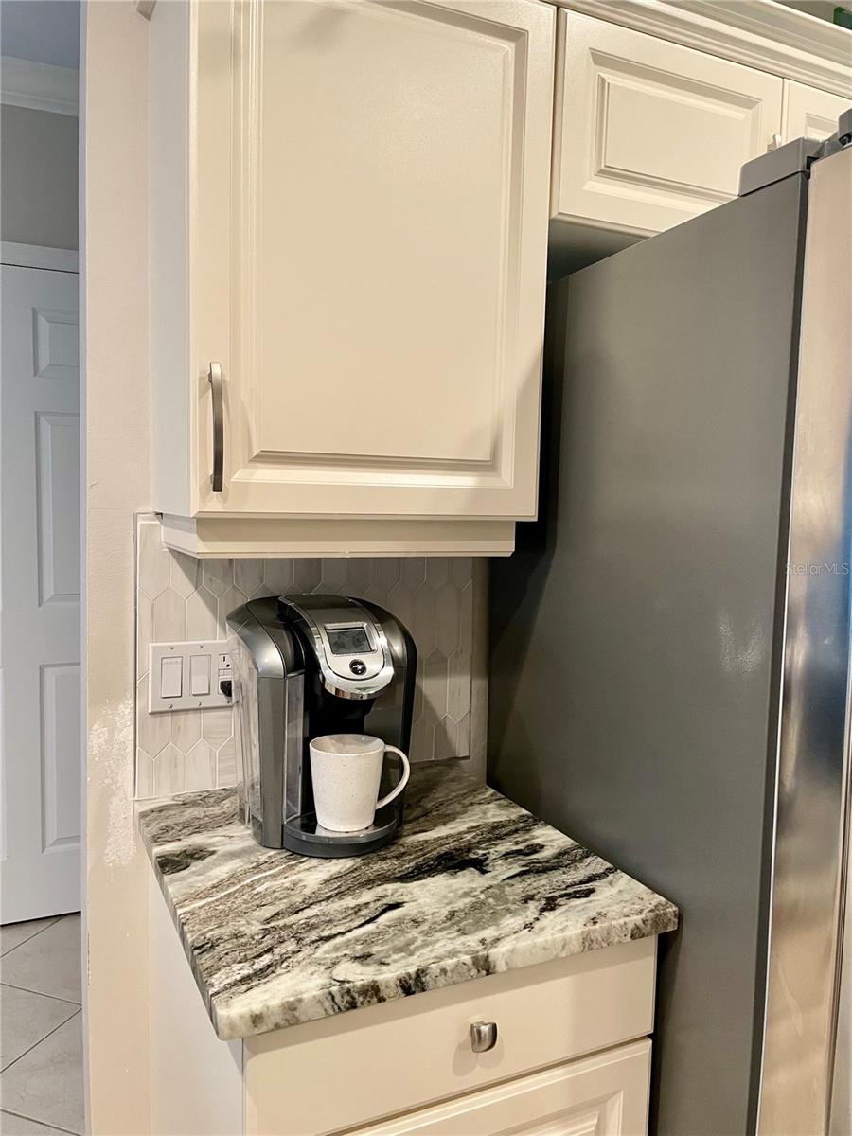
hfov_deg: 53.1
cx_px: 426
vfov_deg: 67.3
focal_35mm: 26
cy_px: 568
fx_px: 853
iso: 160
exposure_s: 1/60
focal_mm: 4.2
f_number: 1.6
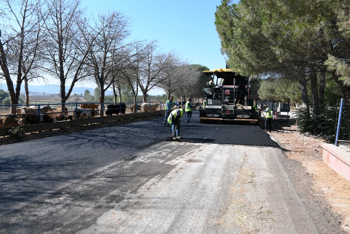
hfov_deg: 67.4
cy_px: 117
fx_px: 263
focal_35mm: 27
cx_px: 175
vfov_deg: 47.9
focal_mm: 18
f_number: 9
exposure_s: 1/125
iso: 100
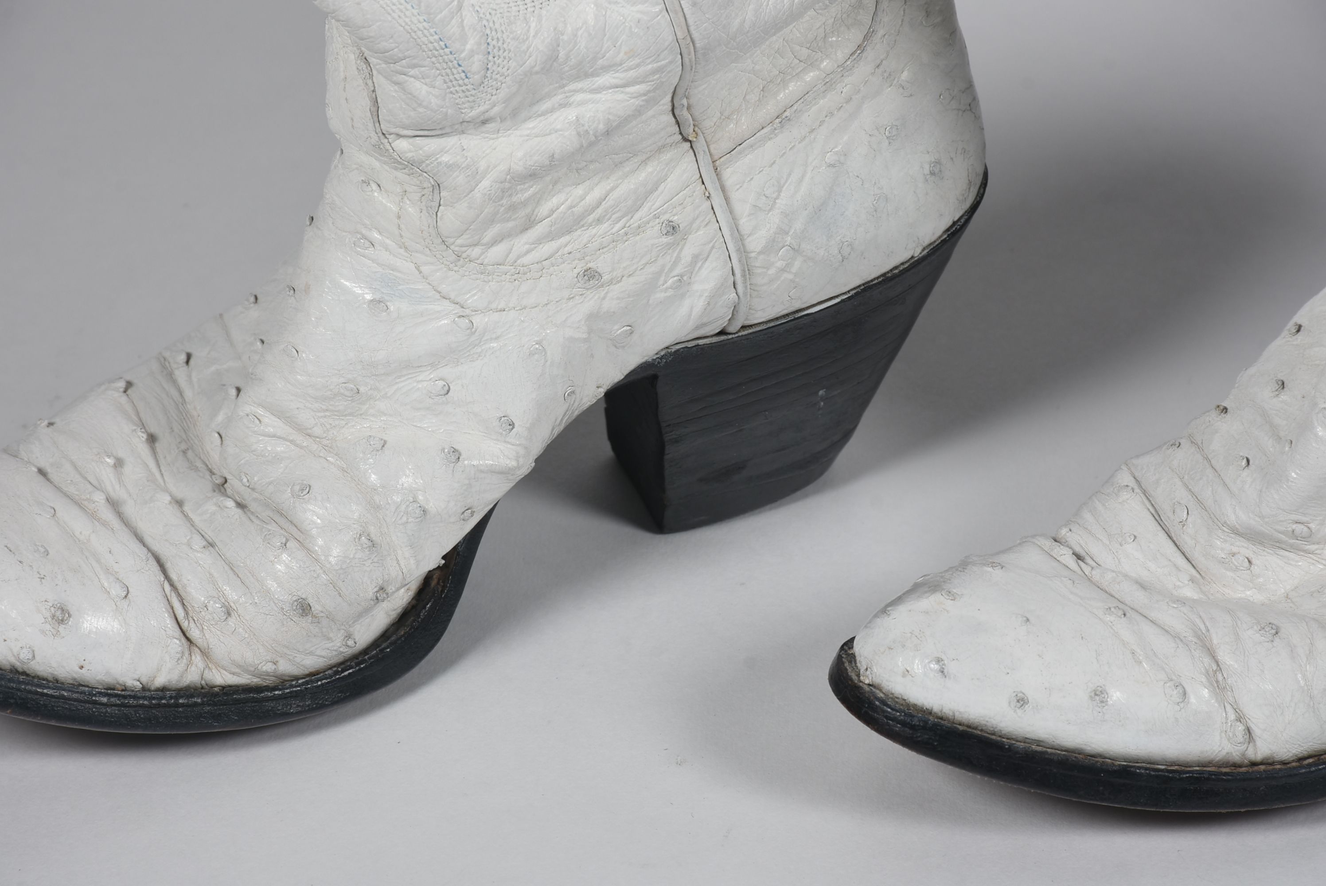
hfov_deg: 9.8
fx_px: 7741
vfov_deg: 6.6
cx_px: 663
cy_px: 443
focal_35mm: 210
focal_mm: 140
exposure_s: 1/125
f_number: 13
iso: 200
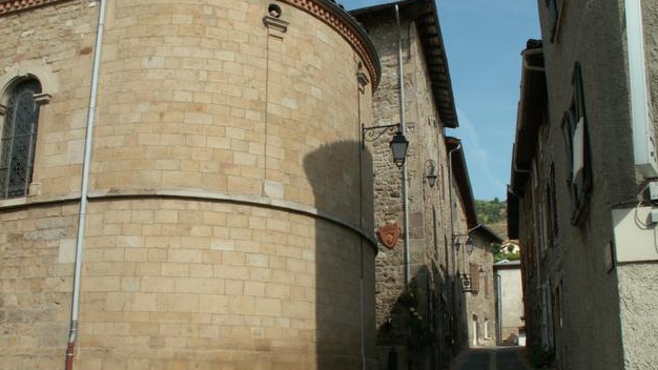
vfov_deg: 30.3
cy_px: 228
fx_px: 680
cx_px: 325
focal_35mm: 39
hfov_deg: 51.6
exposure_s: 1/200
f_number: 6.3
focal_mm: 5.86
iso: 50
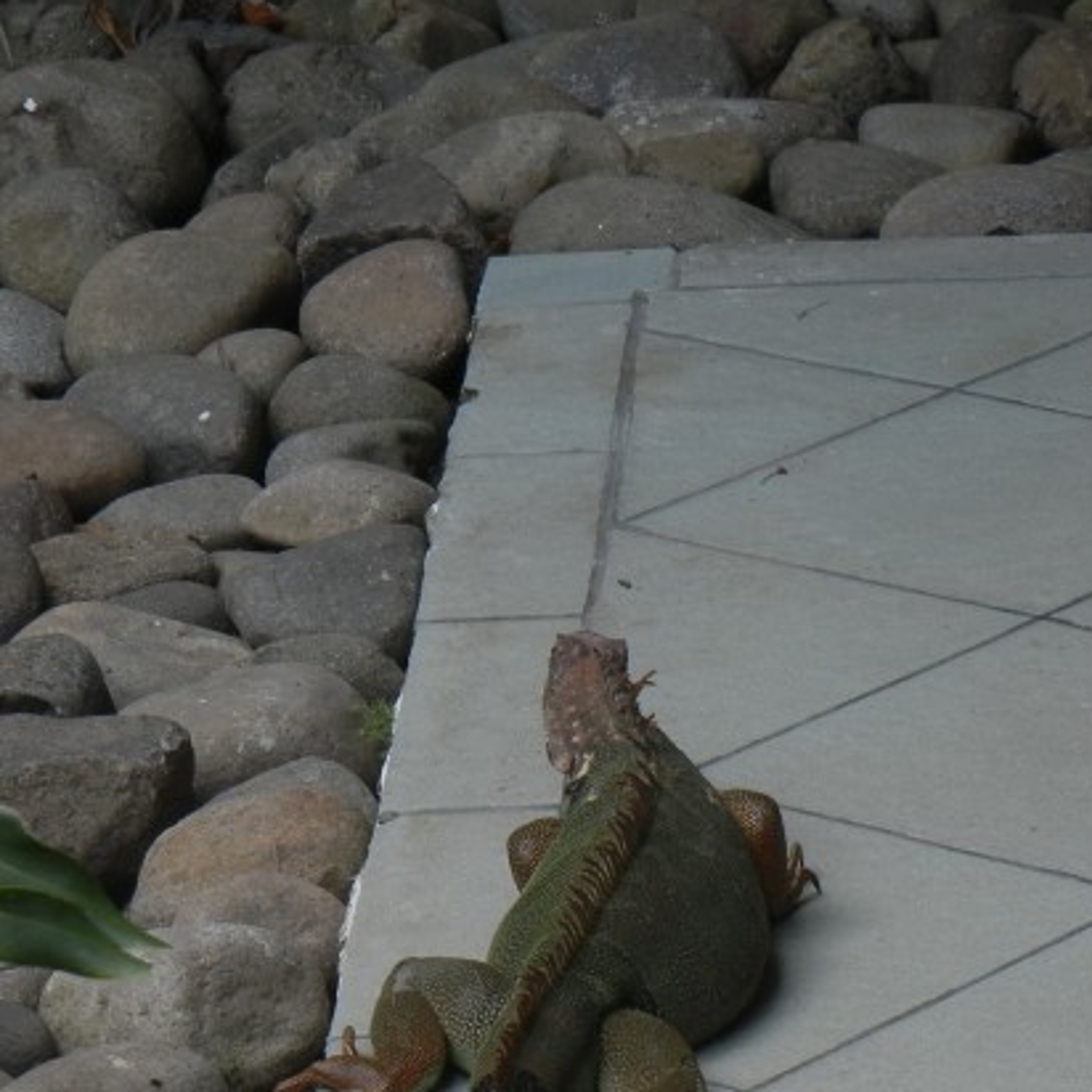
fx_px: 7995
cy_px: 965
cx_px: 445
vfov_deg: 7.8
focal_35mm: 224
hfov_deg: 7.8
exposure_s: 1/207
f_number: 4.5
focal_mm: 18.3
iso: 160
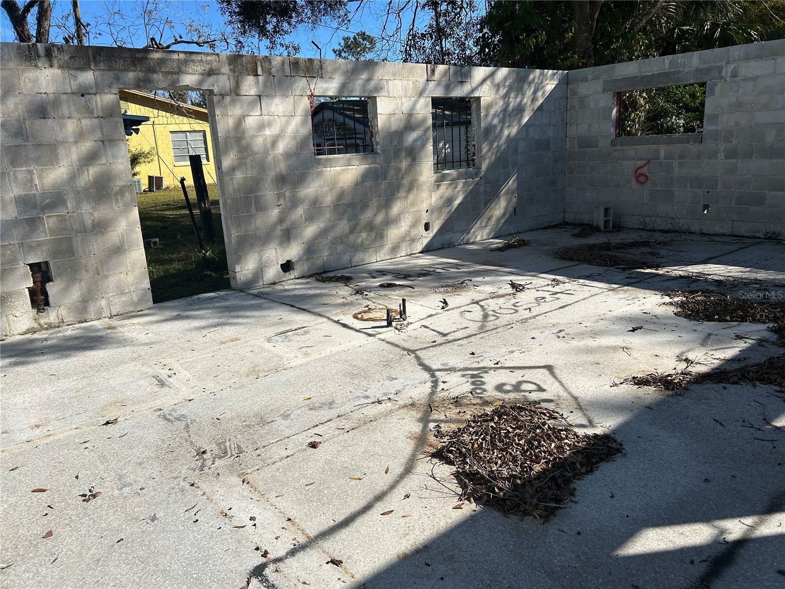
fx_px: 590
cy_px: 294
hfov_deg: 67.3
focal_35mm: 26
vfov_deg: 53.1
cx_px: 392
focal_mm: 5.7
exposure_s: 1/5319
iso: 50
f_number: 1.5
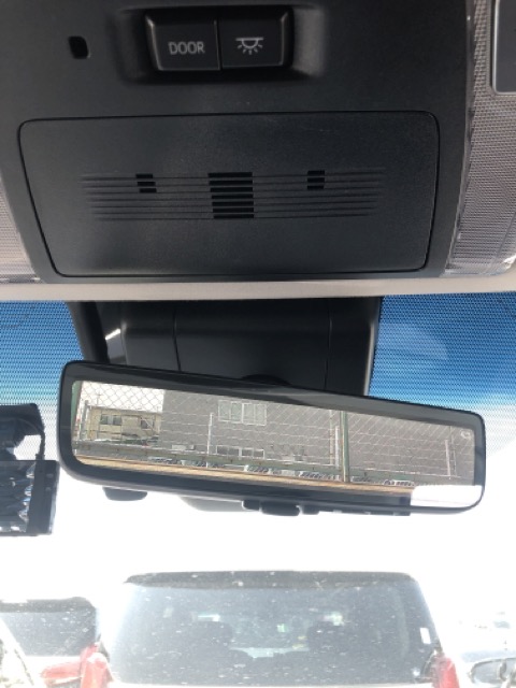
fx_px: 557
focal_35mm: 28
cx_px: 258
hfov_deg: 49.7
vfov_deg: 63.4
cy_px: 344
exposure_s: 1/120
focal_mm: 3.99
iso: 32
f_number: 1.8
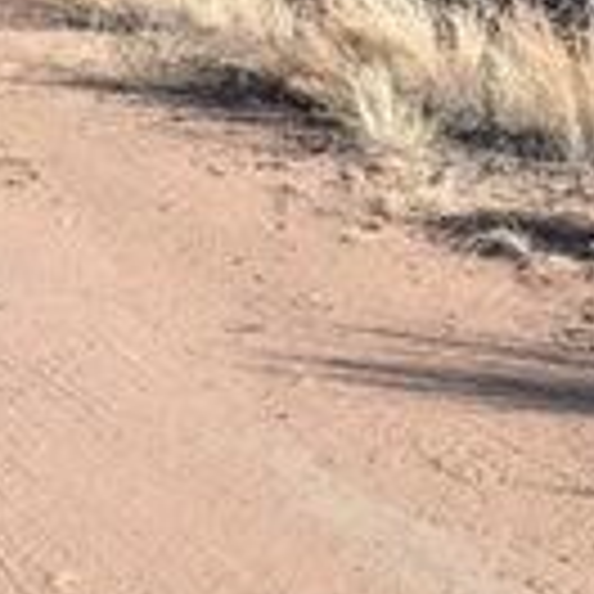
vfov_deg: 12.8
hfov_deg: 14.0
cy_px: -436
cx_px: 297
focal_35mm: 125
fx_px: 2427
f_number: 7.1
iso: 100
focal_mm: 18
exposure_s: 1/200
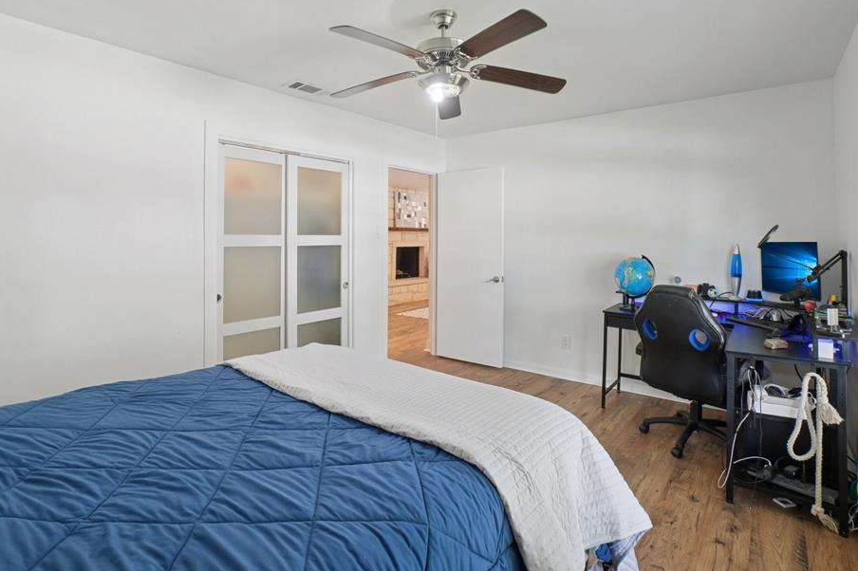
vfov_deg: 70.2
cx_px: 445
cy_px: 252
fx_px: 405
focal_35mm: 17
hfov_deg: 93.3
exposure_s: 1/8
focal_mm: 10
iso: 400
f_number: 8
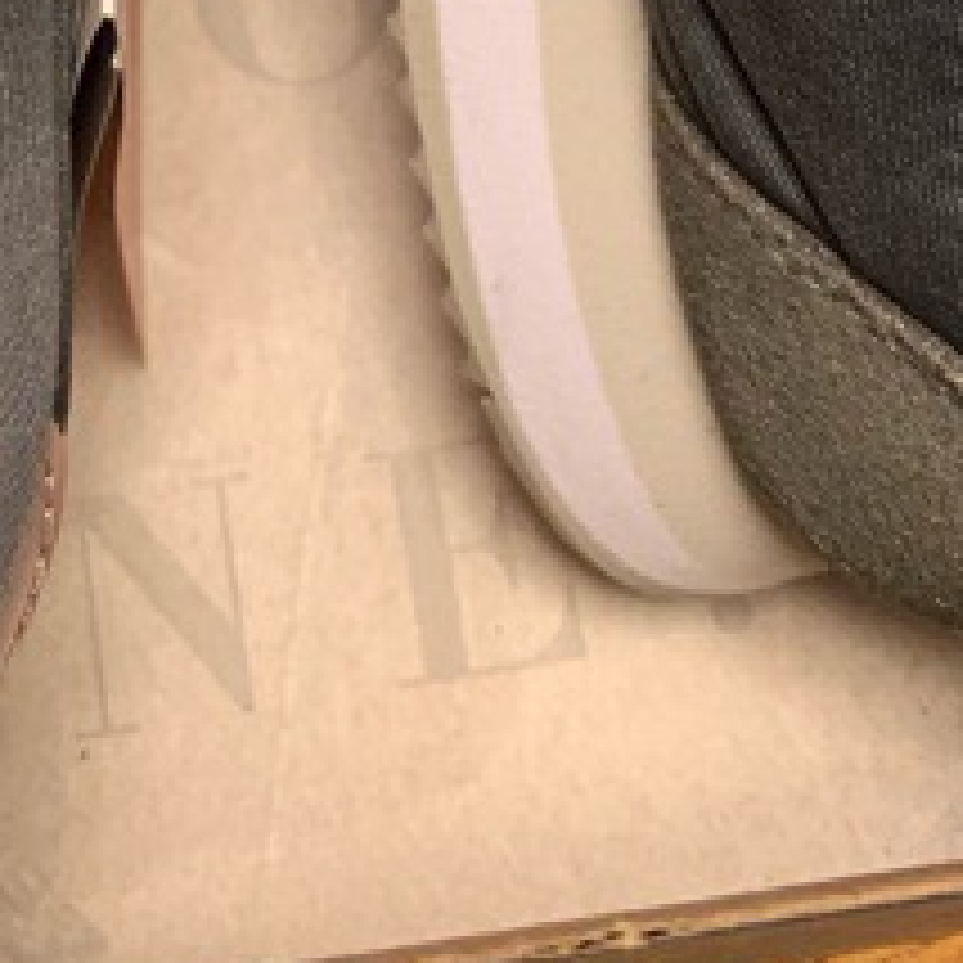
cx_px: 108
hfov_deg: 19.8
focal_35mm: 86
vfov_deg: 16.7
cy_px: -783
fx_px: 2707
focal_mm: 4.25
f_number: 1.8
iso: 125
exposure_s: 1/50
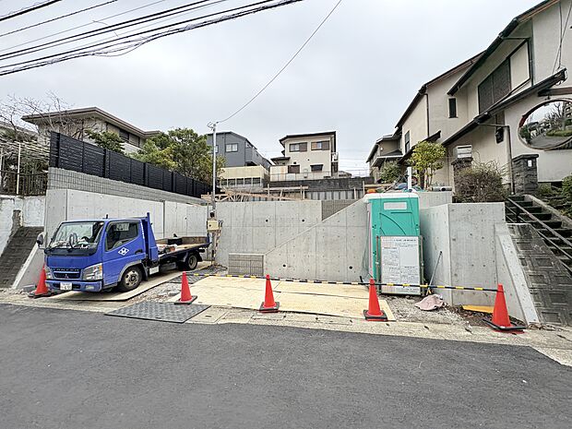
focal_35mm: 14
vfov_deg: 85.7
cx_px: 286
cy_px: 214
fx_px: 231
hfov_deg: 102.1
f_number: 2.2
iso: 40
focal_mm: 2.22
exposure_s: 1/796
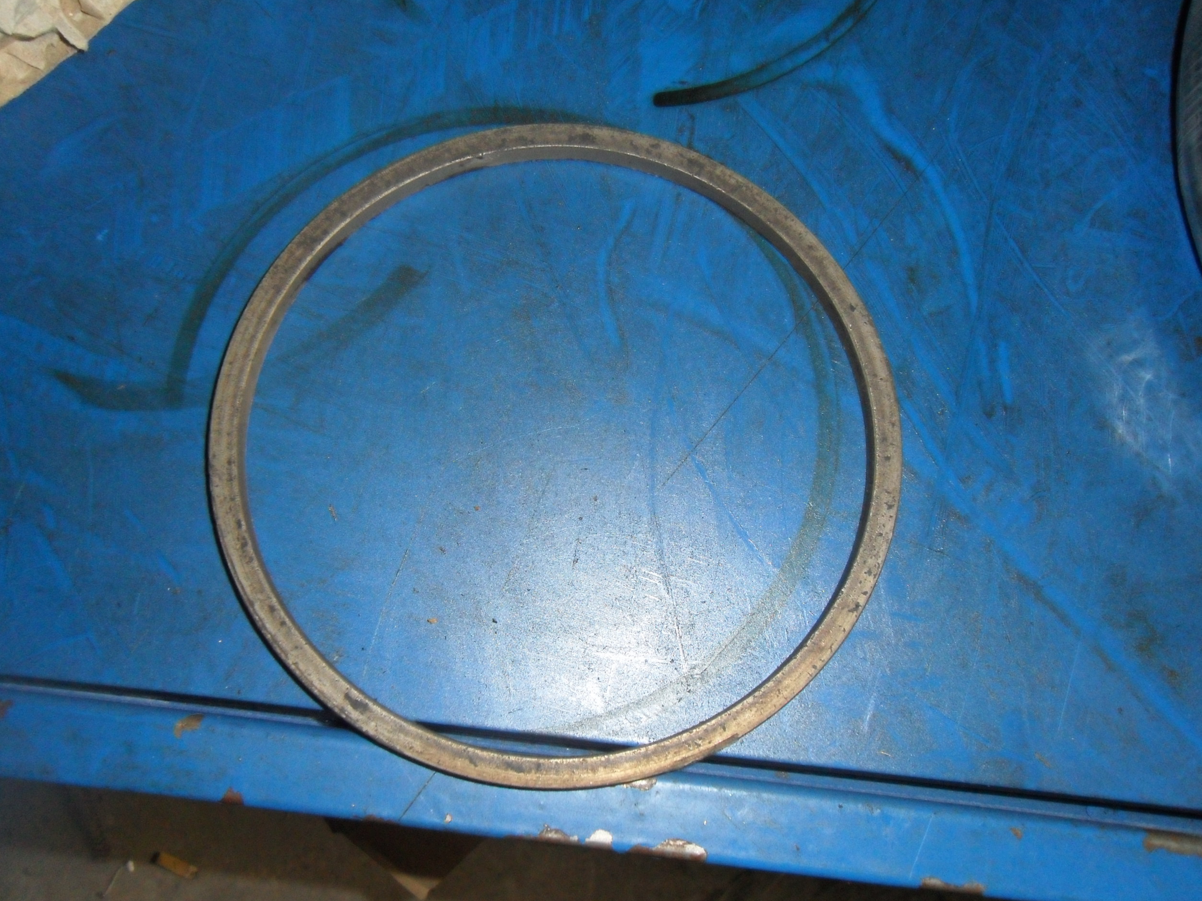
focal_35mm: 29
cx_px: 583
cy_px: 461
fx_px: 1007
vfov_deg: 48.2
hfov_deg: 61.7
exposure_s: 1/45
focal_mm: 5
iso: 400
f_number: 3.4
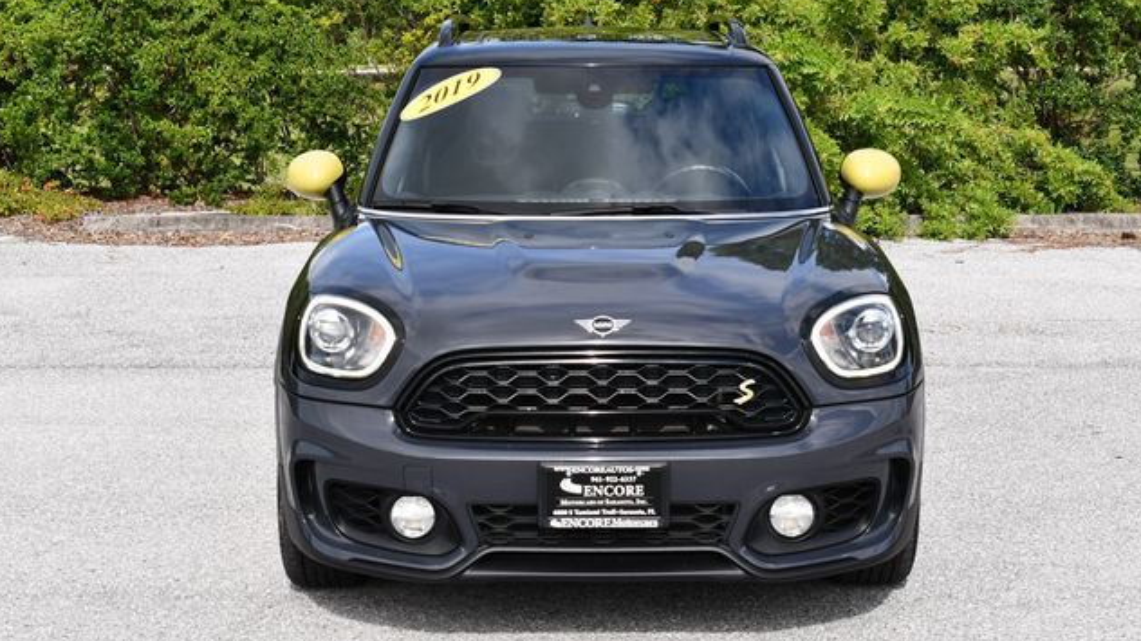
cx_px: 565
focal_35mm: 68
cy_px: 318
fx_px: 2057
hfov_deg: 31.0
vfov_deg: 17.7
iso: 110
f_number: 8
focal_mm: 32
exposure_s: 1/250
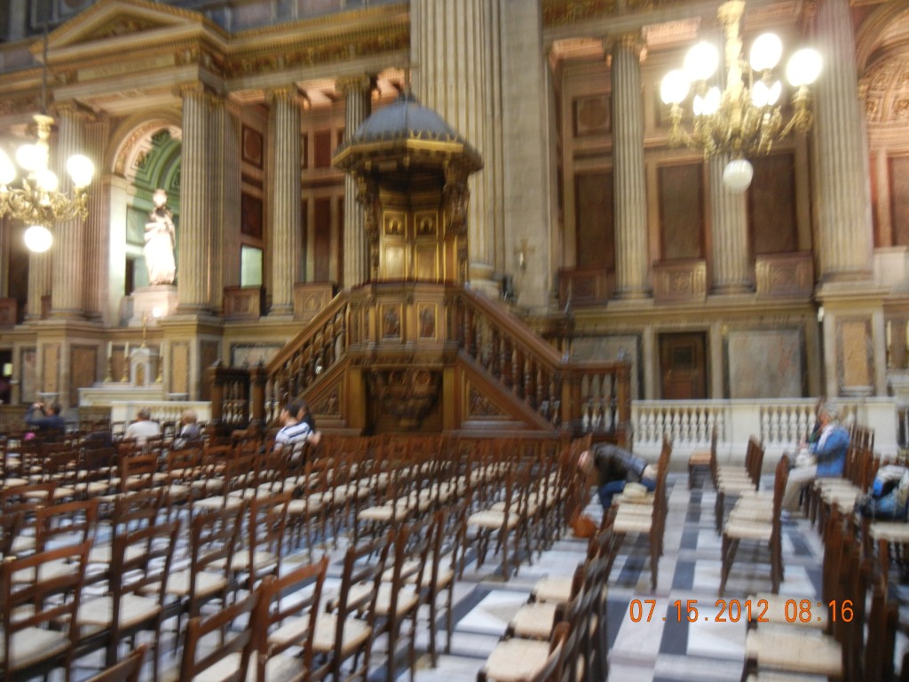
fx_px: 788
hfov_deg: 60.0
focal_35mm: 30
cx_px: 454
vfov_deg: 46.8
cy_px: 341
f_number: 3.5
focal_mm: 5.4
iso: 265
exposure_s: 1
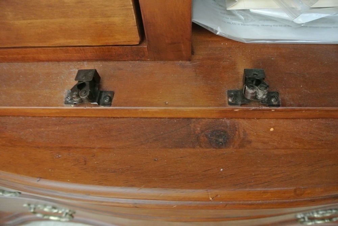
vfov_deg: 48.0
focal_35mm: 27
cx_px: 169
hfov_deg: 67.3
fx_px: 254
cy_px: 113
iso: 3200
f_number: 3.5
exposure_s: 1/8
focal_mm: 10
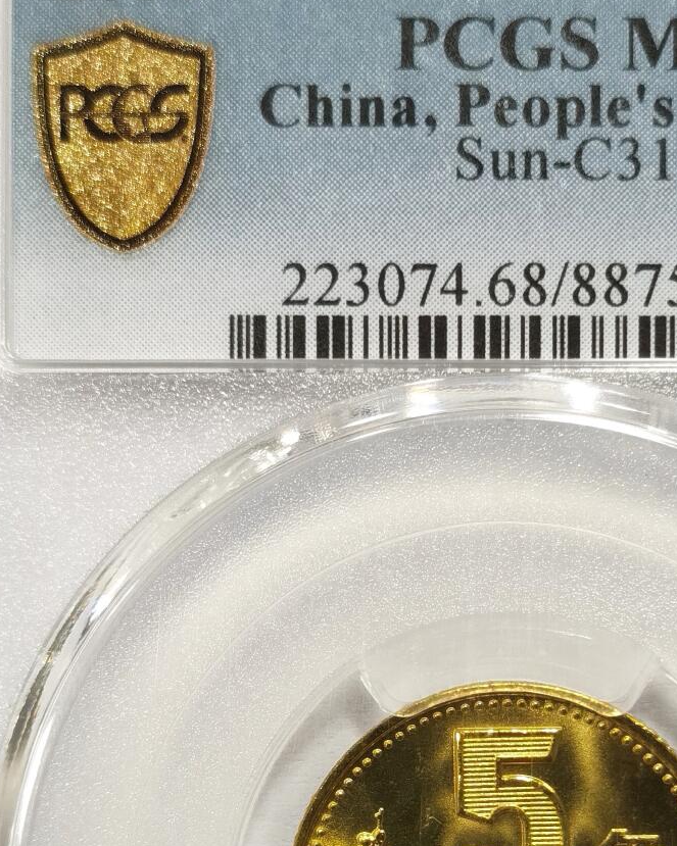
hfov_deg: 13.4
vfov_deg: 16.6
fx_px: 2881
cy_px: 650
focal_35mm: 115
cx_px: 505
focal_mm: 5.56
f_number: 16
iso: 125
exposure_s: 1/100
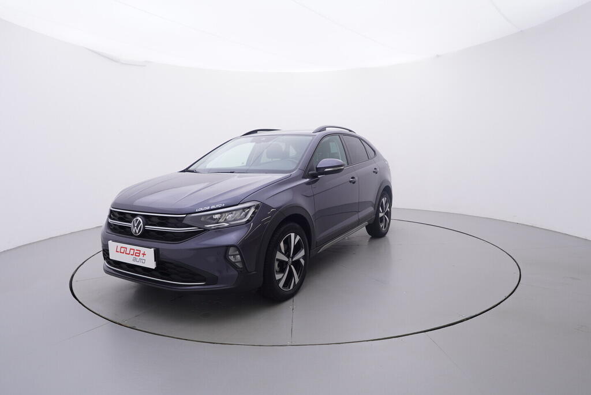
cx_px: 296
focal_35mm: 22
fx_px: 370
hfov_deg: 77.3
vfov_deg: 56.2
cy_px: 198
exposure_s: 1/80
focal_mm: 15
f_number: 5
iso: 200
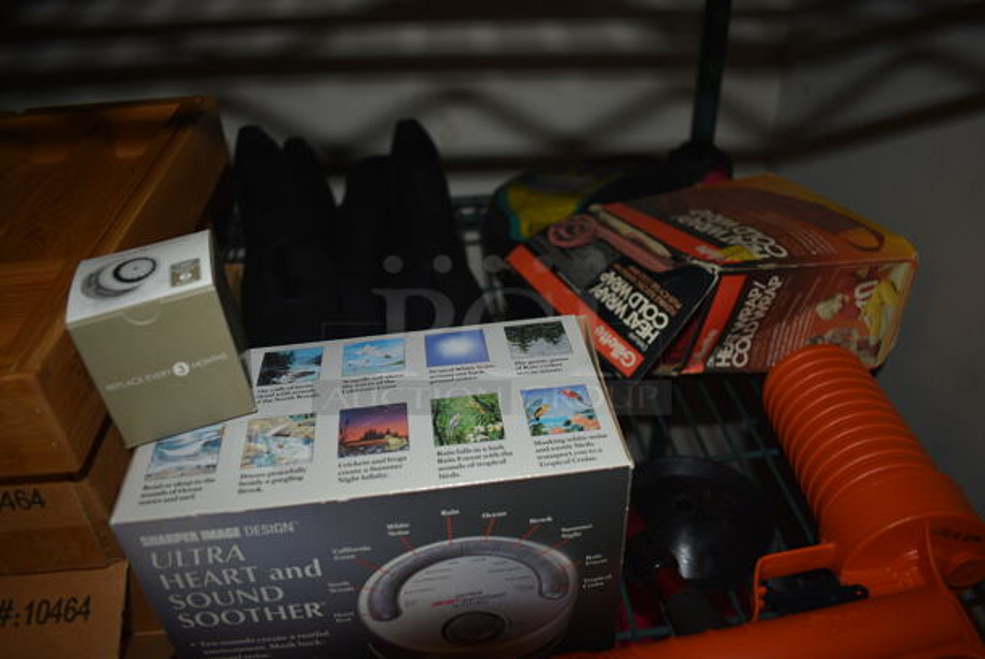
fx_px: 739
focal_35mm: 27
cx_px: 492
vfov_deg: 48.0
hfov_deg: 67.3
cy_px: 330
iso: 160
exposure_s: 1/60
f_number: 3.5
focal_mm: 18
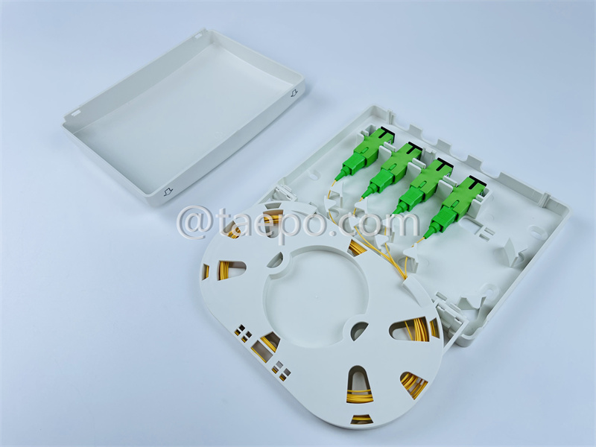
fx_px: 448
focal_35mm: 26
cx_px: 298
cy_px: 224
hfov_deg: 67.3
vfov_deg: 53.1
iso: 32
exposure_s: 1/282
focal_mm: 4.2
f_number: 1.6
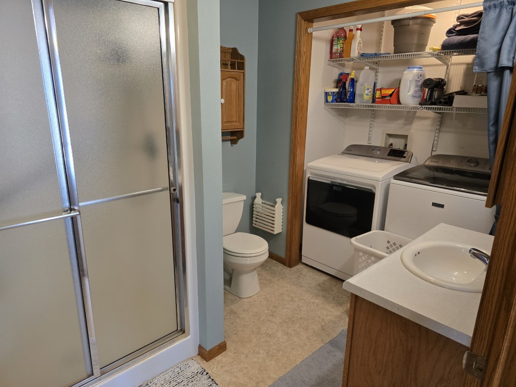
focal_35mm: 23
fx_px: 343
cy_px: 194
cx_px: 258
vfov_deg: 58.9
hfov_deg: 73.9
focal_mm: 6.3
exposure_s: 1/120
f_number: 1.7
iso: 320
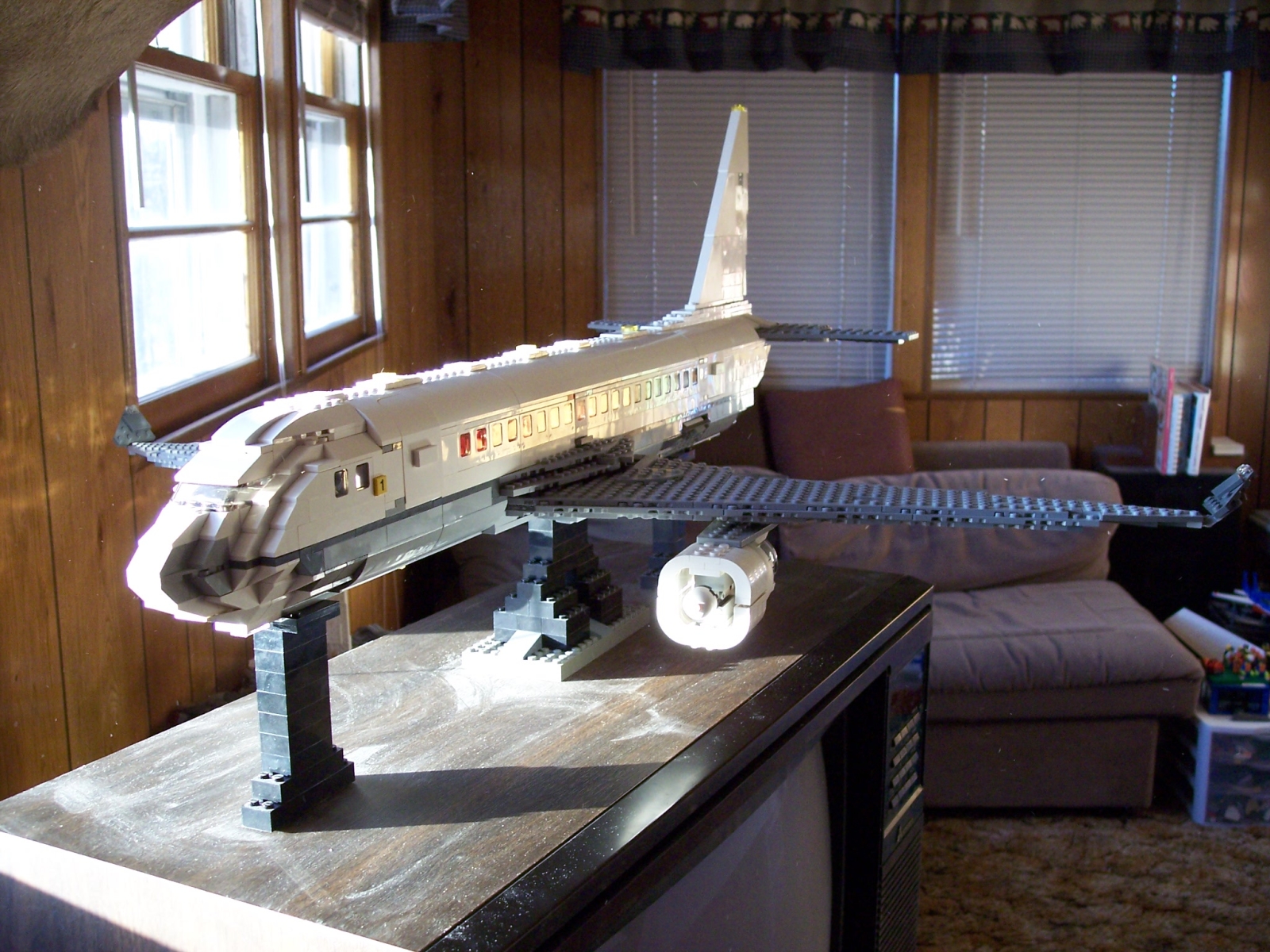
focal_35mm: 39
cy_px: 476
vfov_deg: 36.8
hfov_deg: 47.9
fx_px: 1431
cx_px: 635
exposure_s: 1/45
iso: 200
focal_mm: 8
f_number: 3.4
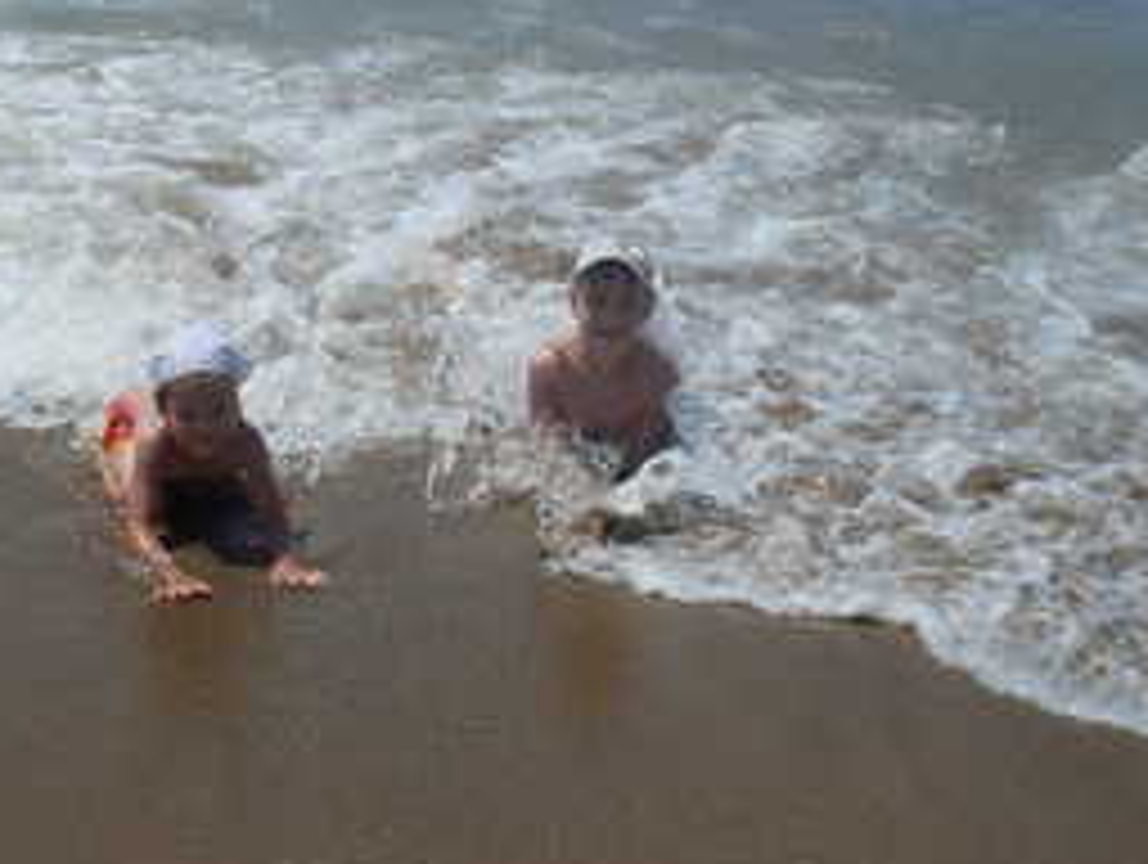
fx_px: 2225
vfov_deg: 21.9
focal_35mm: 67
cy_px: 324
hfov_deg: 28.8
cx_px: 396
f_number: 8.4
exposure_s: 1/350
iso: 80
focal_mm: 6.3
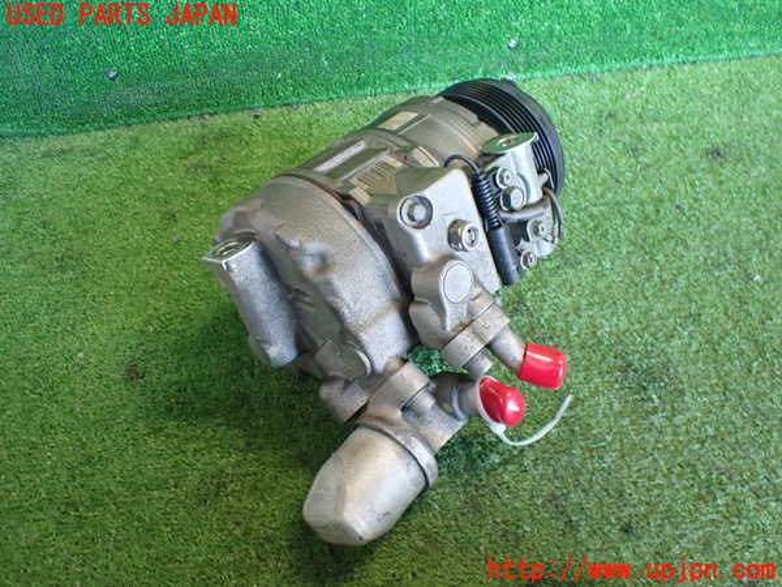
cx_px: 391
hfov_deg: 60.0
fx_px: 678
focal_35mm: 30
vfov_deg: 46.8
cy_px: 294
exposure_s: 1/80
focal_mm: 5.4
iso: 800
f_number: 2.3
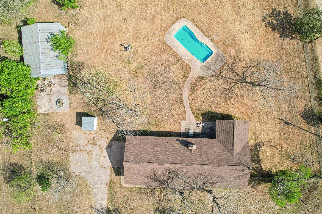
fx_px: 197
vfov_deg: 57.2
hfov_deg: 78.6
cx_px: 161
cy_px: 107
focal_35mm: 22
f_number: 2.8
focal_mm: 8.4
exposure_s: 1/1250
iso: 100
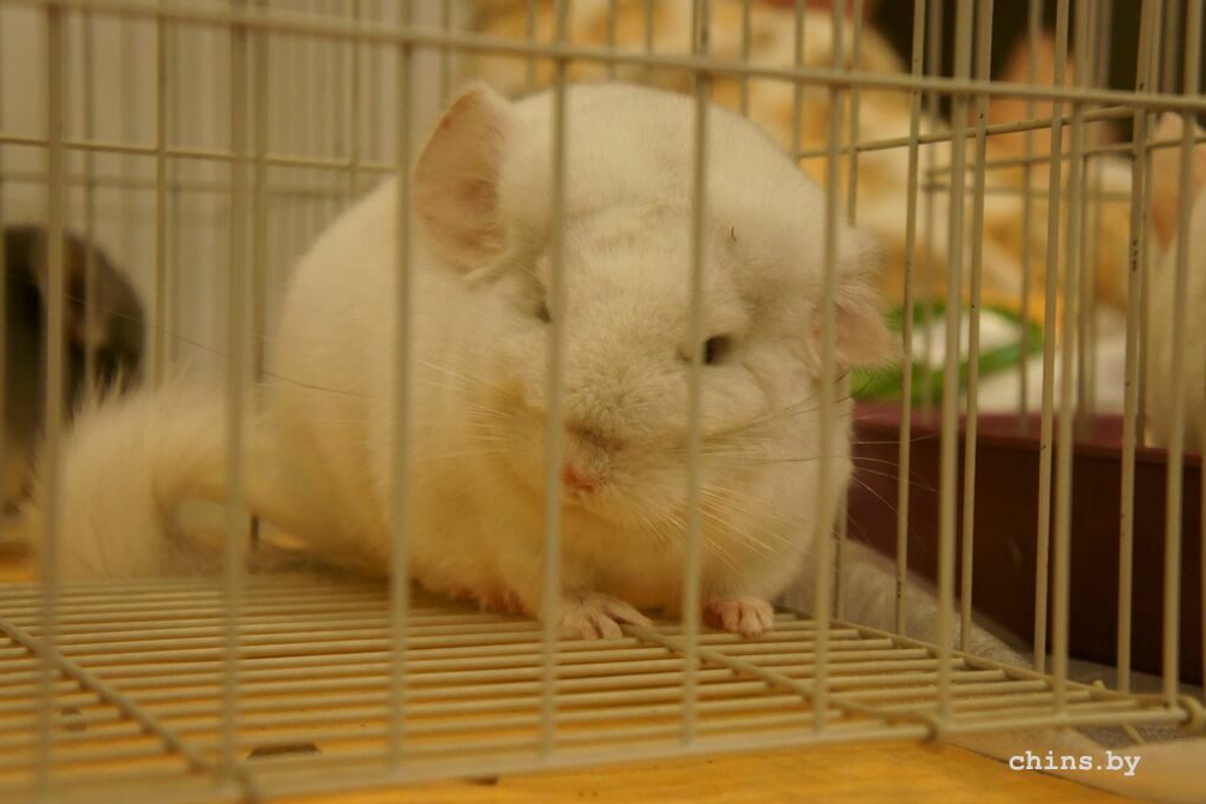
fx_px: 1993
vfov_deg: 22.8
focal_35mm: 60
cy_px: 404
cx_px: 610
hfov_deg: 33.7
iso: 1250
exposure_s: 1/60
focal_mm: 39
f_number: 4.5
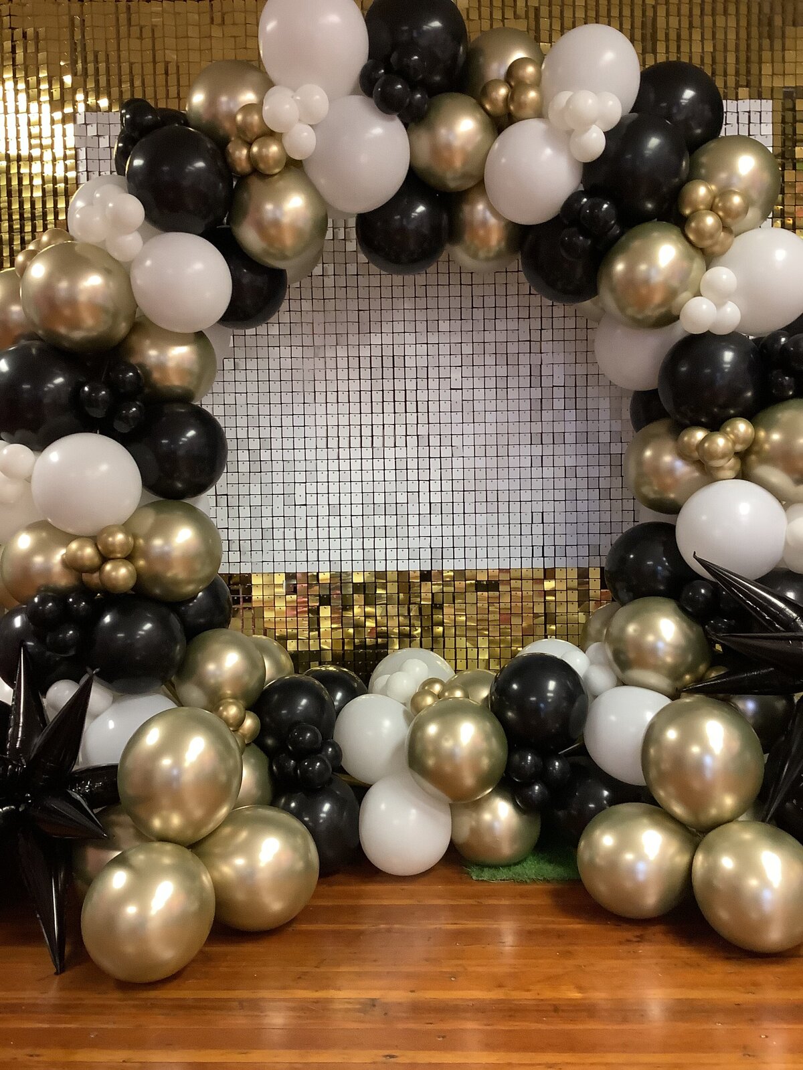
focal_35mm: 31
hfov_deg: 45.4
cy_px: 535
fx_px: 959
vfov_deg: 58.4
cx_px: 402
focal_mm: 3.3
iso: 250
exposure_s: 1/40
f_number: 2.4
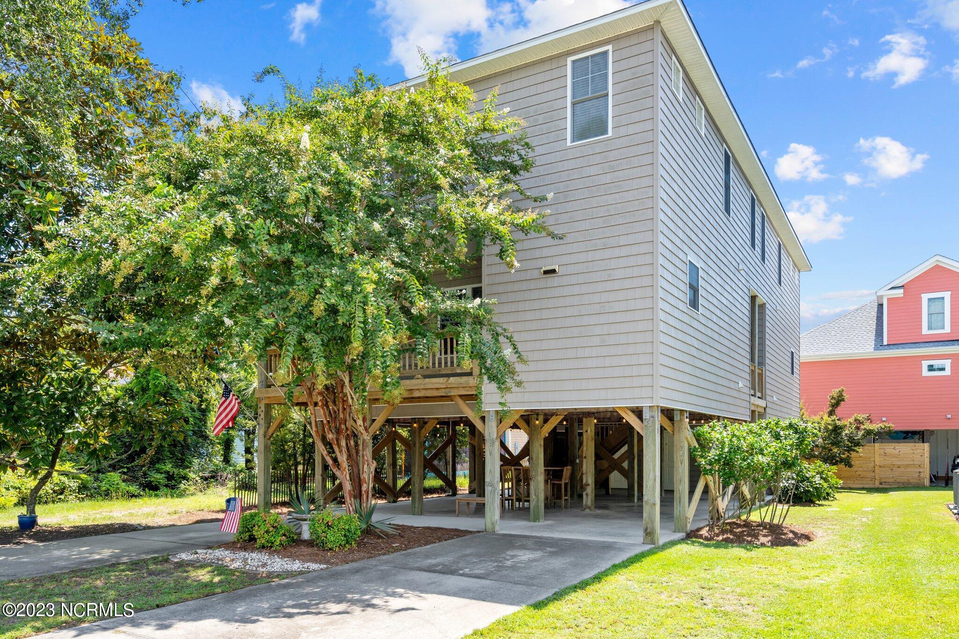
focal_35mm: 24
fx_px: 639
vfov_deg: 53.1
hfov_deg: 73.7
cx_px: 480
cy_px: 320
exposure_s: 1/160
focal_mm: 24
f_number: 8
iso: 250
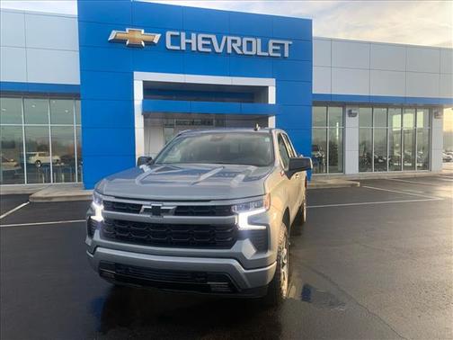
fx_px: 340
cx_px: 226
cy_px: 170
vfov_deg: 53.1
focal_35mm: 26
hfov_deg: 67.3
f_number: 1.8
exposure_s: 1/490
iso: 25
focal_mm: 4.25
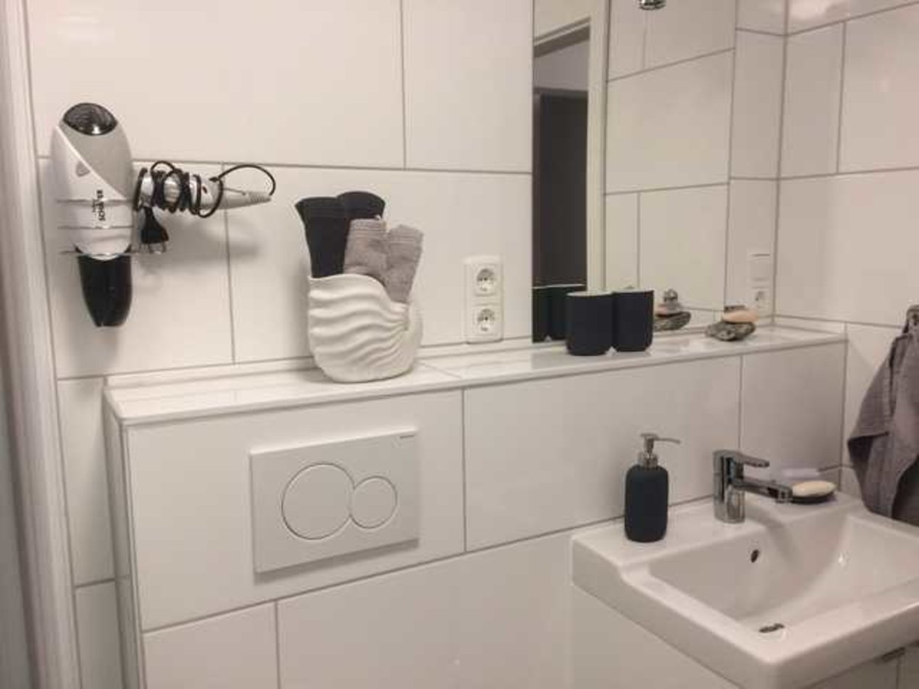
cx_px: 460
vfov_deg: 48.2
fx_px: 770
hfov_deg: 61.7
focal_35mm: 29
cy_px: 344
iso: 80
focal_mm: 4.15
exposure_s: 1/33
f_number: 2.2
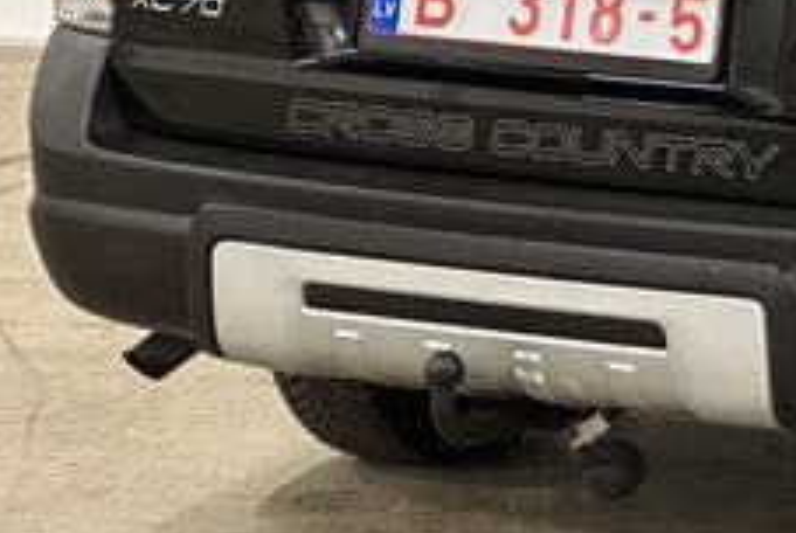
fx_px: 5070
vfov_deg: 6.0
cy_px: -91
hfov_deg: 8.8
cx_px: 1077
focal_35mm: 229
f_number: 2.8
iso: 500
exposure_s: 1/50
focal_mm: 9
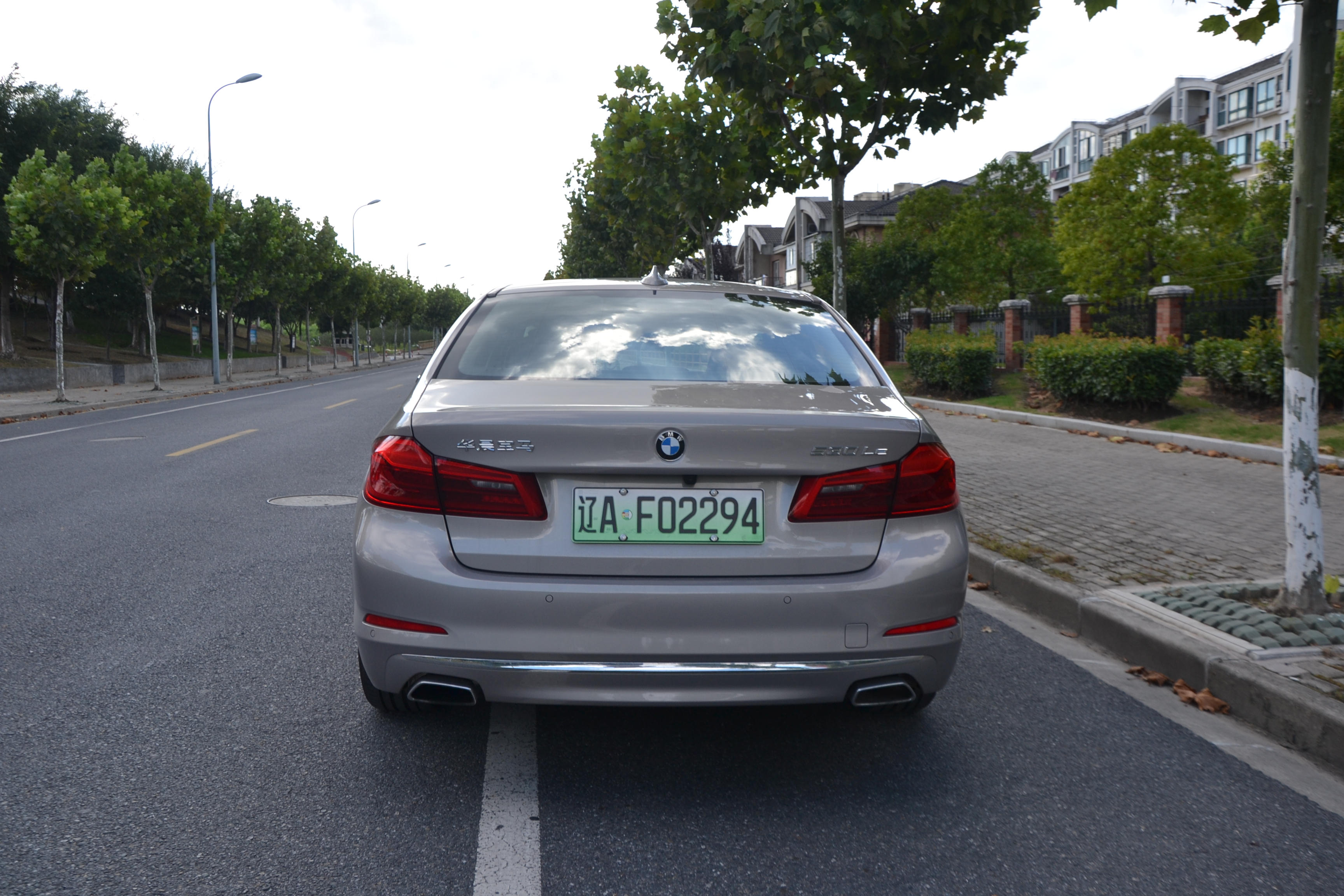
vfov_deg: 41.7
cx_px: 672
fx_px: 1176
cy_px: 448
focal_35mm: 32
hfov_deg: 59.5
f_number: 7.1
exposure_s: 1/200
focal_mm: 21
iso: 100
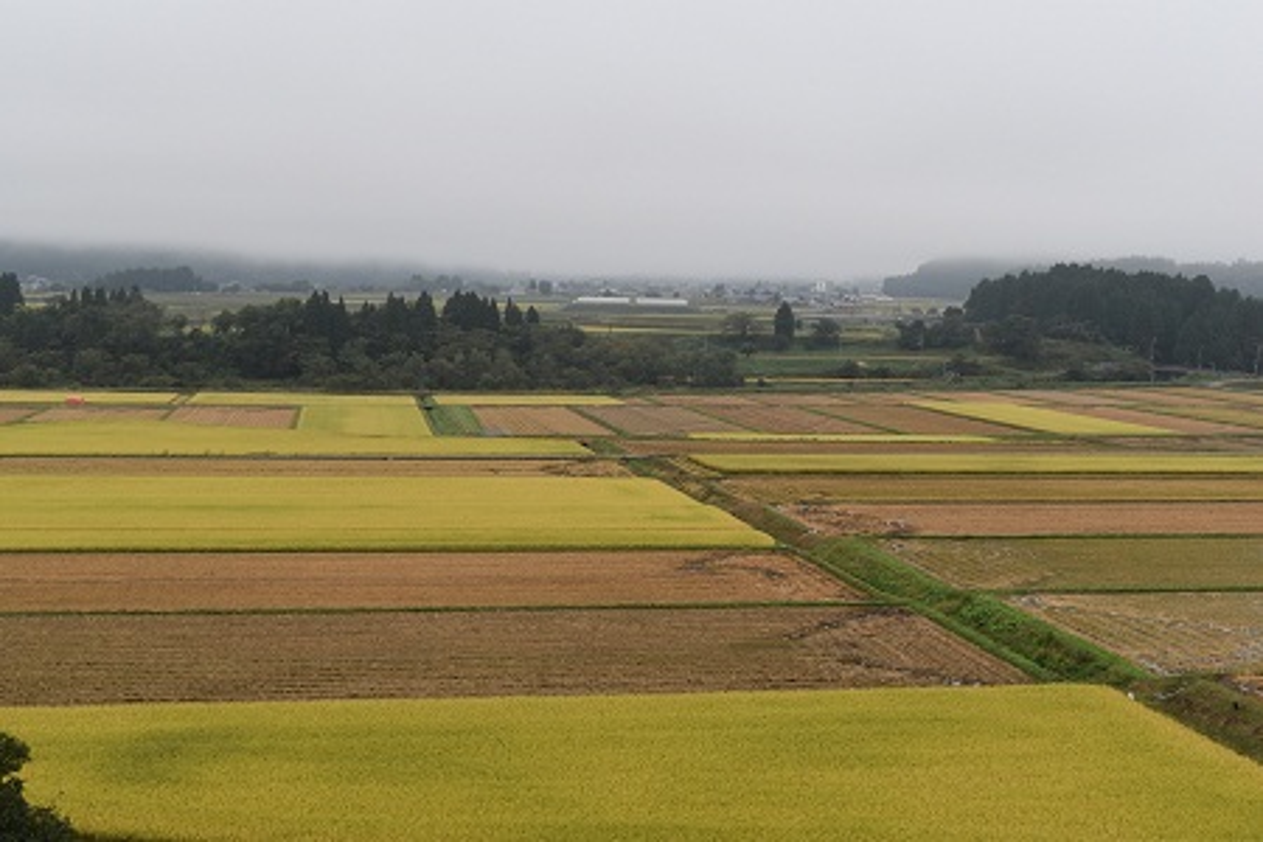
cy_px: 421
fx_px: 1631
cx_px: 632
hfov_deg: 42.3
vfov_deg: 28.9
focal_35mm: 46
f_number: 8
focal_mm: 31
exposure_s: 1/250
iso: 250
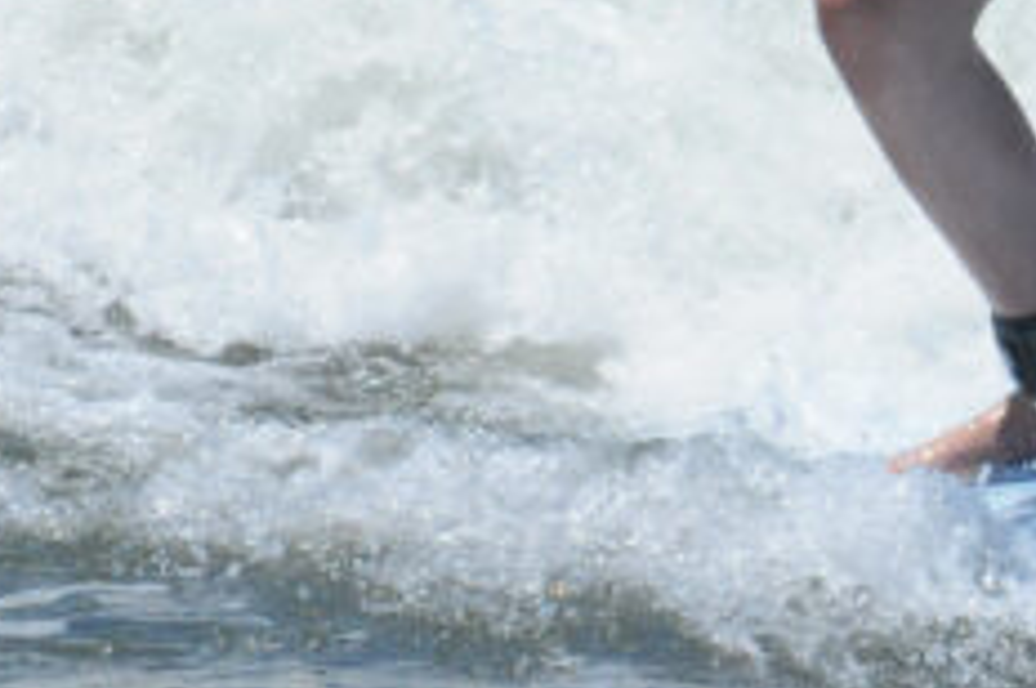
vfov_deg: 2.1
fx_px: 18651
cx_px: 1255
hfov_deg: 3.2
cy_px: -617
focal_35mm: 649
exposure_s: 1/1250
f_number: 13
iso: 800
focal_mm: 98
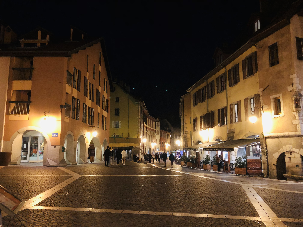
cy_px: 114
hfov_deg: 63.4
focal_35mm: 28
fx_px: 245
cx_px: 152
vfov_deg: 49.7
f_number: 1.8
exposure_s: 1/5
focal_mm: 3.99
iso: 100
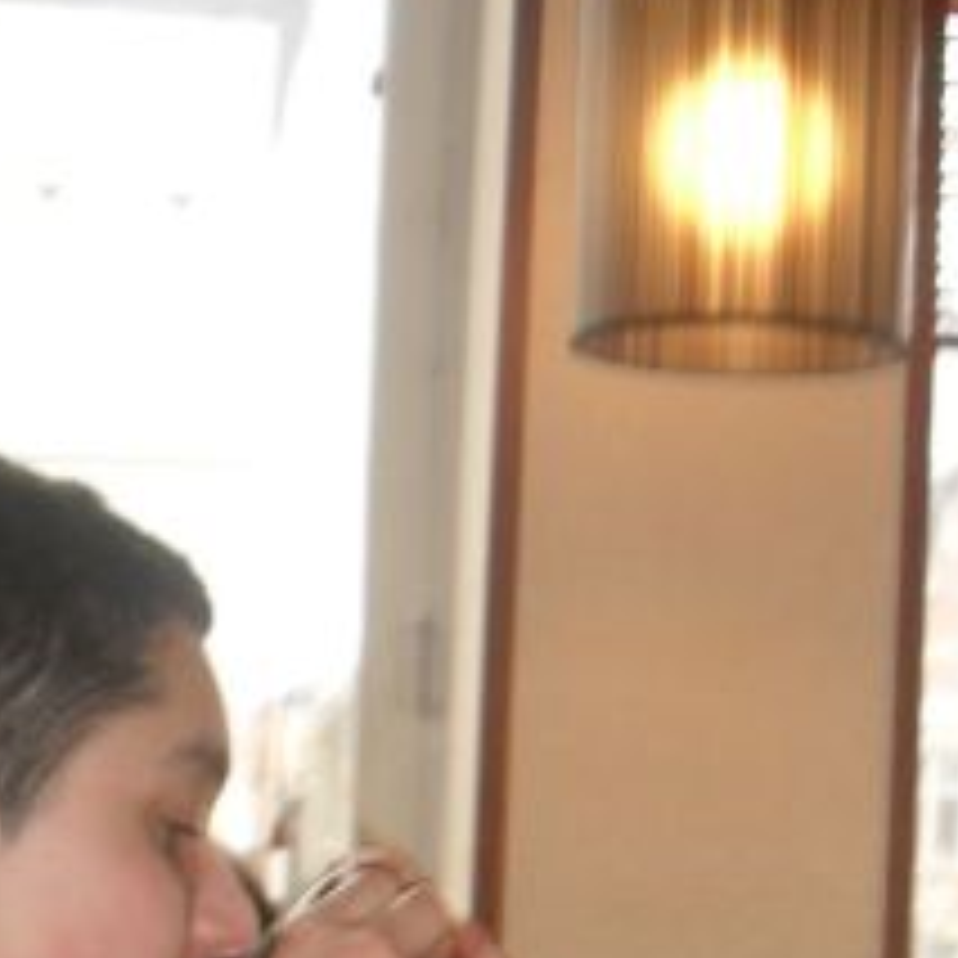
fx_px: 2912
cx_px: 432
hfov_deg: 18.7
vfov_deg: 17.9
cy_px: 1088
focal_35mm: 93
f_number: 3.2
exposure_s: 1/45
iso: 200
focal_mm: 6.3
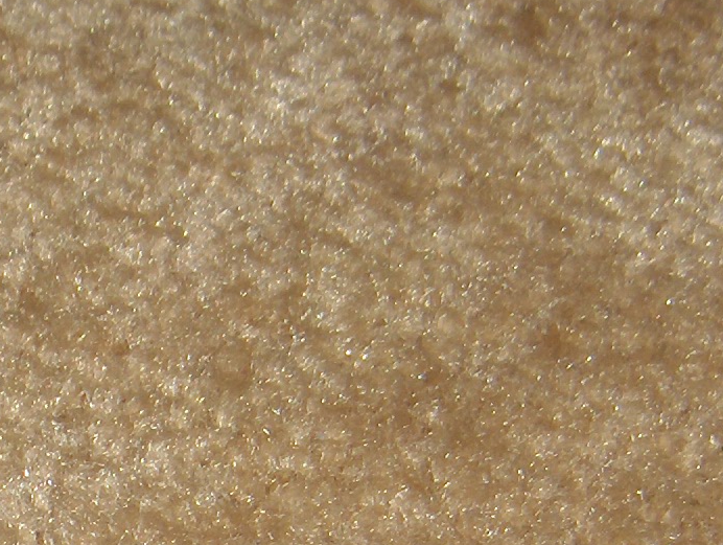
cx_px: -27
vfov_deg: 9.9
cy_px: 756
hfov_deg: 13.3
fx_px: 3054
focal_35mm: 146
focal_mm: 8
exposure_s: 1/60
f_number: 2.8
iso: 100
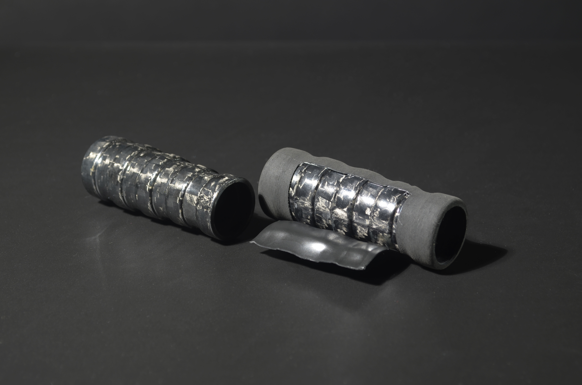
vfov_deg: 18.8
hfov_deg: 28.1
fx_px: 1162
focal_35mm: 72
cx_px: 291
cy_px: 192
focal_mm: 48
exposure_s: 1/2.5
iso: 100
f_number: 8
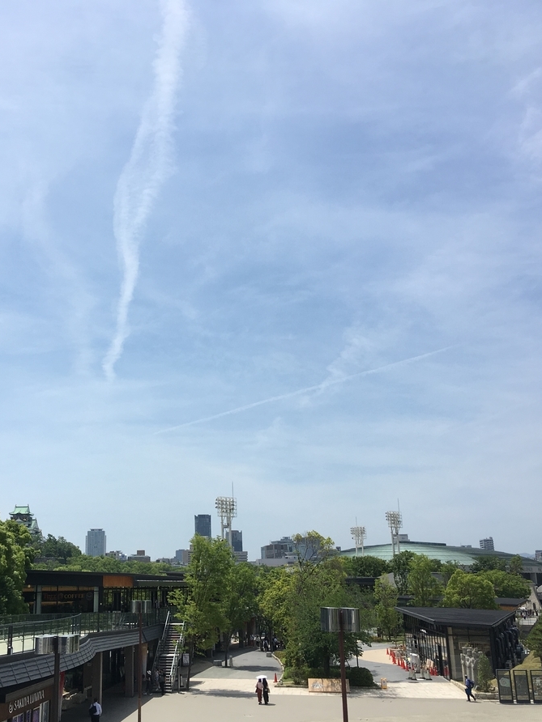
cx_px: 177
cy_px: 363
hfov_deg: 36.4
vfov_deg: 47.9
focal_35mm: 39
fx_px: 814
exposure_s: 1/2404
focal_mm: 4.15
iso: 25
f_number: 2.2
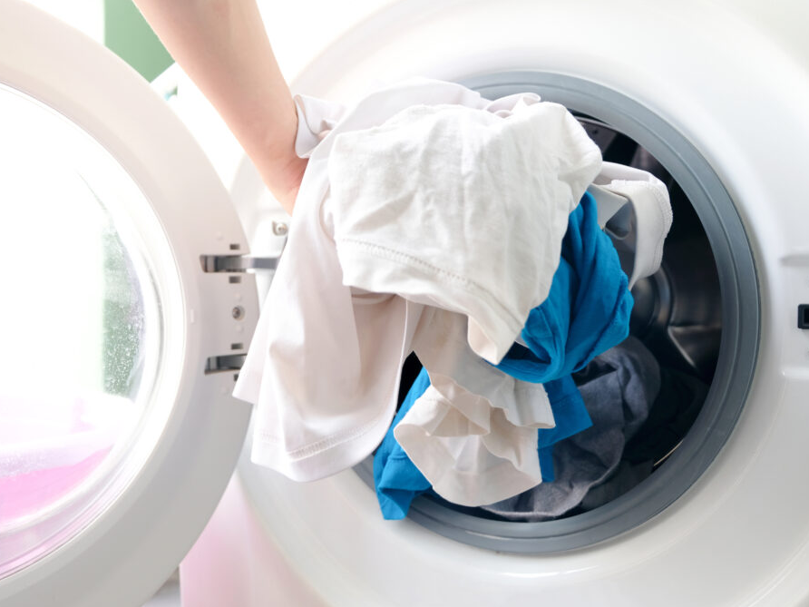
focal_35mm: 32
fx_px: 748
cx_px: 371
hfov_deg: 56.7
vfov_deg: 44.2
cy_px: 302
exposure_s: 1/25
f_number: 3.8
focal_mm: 19.2
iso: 200
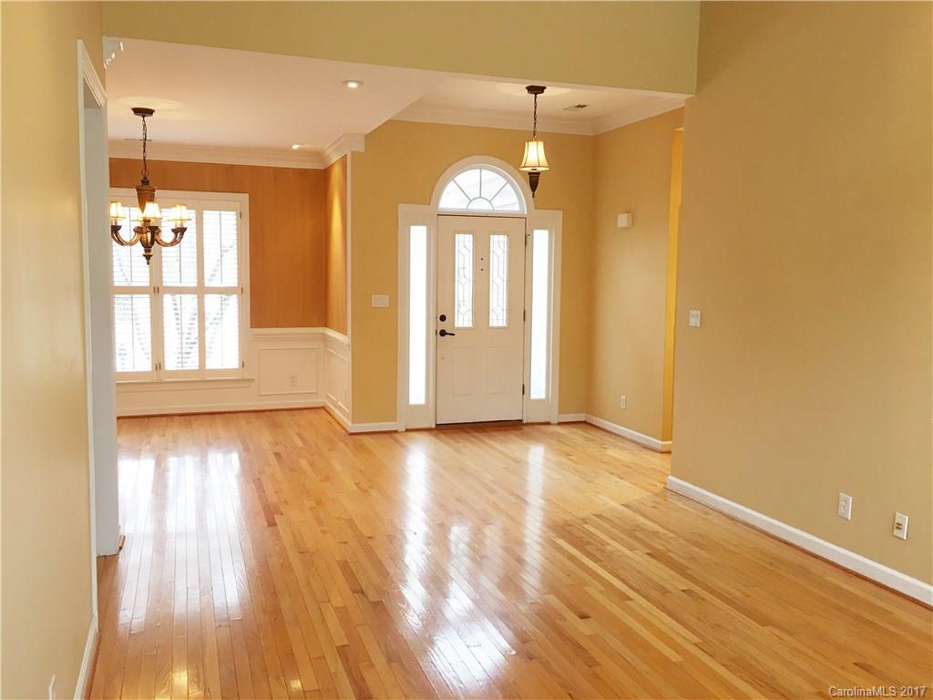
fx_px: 782
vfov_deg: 48.2
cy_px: 350
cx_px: 466
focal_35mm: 29
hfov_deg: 61.7
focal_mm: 4.15
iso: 32
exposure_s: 1/30
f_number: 2.2
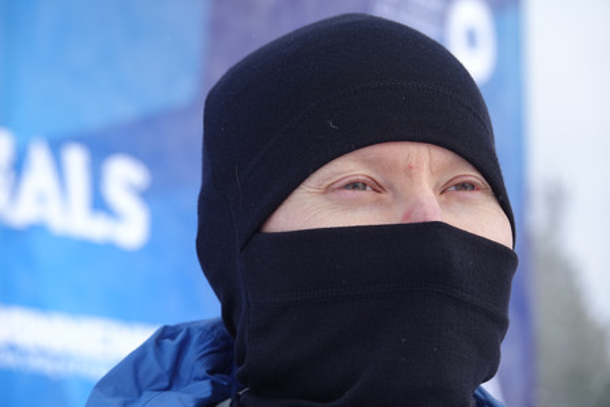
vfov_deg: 8.6
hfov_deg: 12.9
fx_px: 2694
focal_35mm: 159
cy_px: 204
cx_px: 305
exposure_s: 1/200
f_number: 4
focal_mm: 58.29
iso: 100
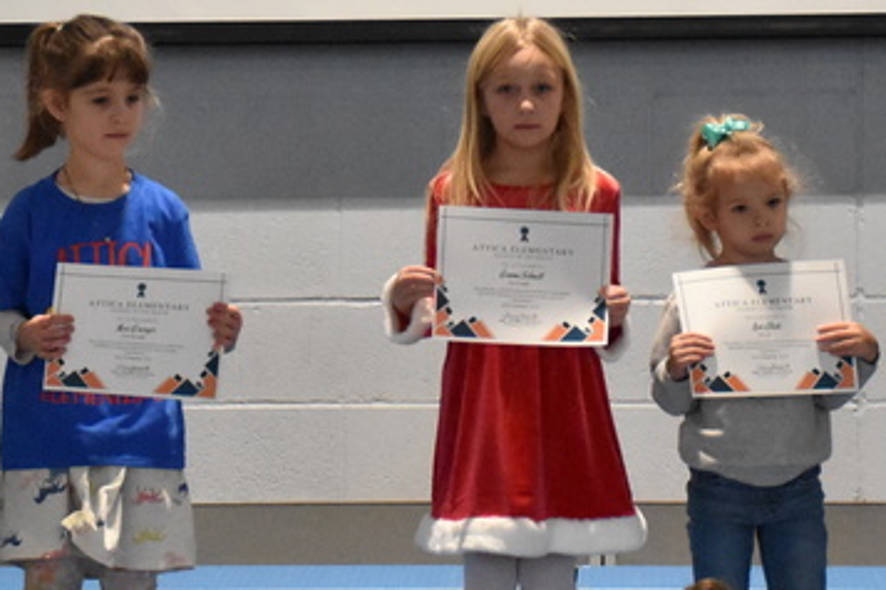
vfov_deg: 6.4
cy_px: 148
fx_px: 5291
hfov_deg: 9.6
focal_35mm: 215
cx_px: 328
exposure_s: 1/320
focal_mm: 50
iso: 6400
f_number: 4.8
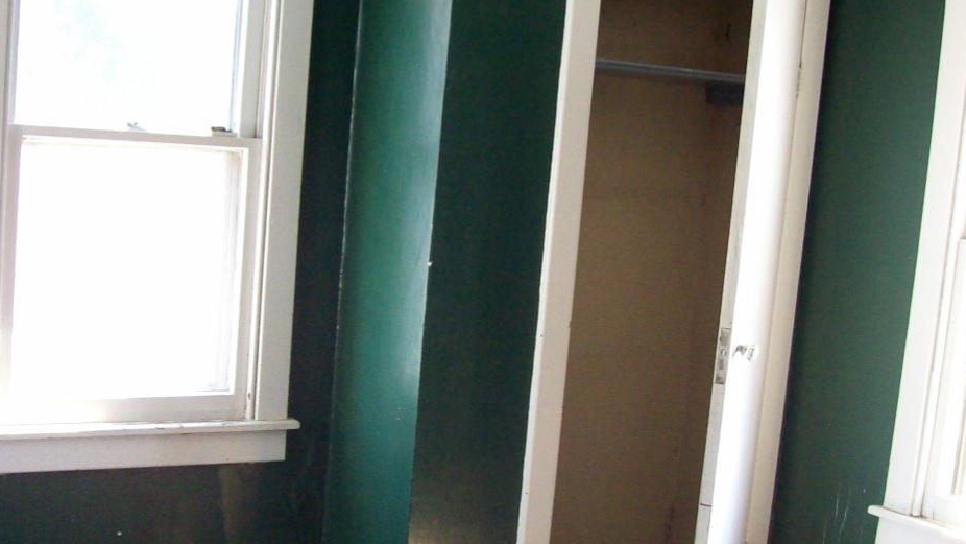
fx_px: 1563
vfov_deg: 19.6
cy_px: 391
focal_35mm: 61
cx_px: 455
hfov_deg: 34.3
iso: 200
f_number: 2.7
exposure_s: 1/64
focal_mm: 6
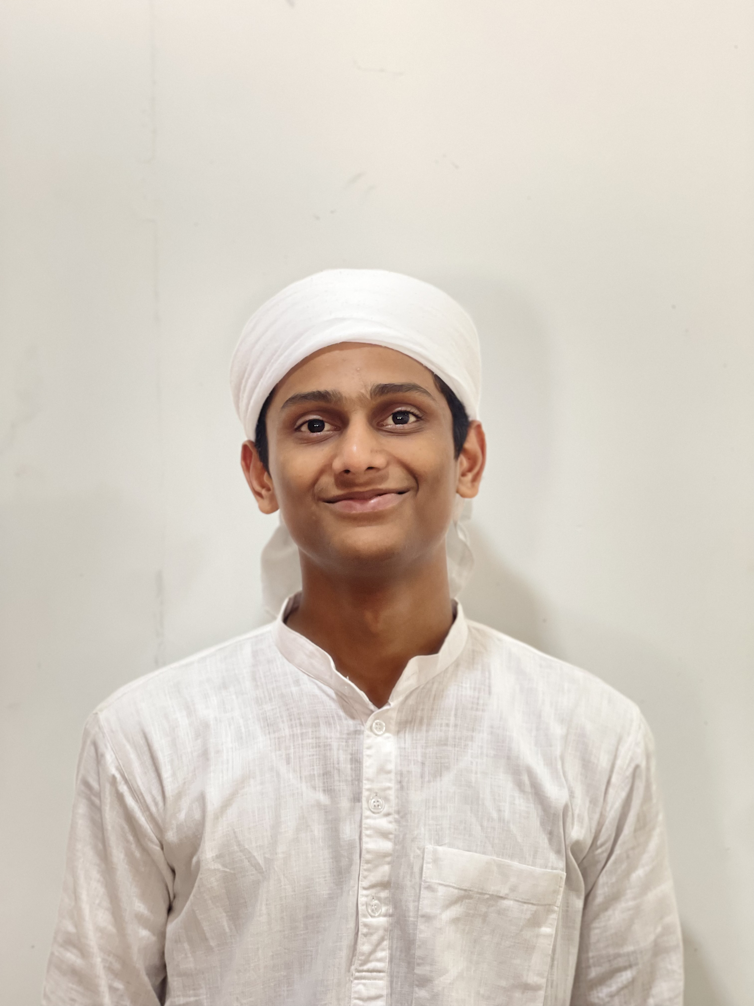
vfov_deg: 30.3
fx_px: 1859
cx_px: 377
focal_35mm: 64
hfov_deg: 22.9
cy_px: 503
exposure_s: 1/33
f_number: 2.2
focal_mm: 7.5
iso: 160
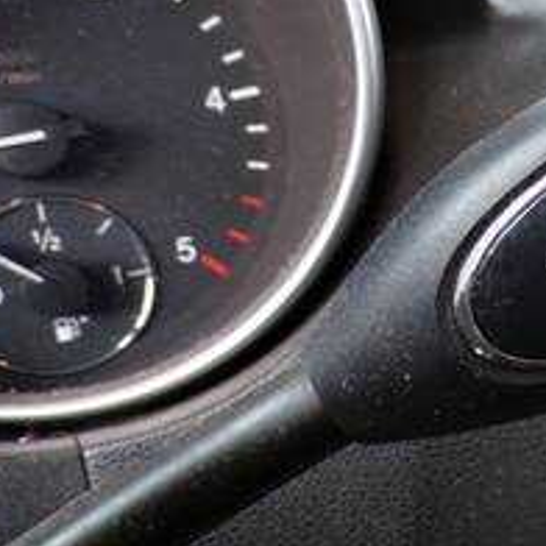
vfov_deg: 32.8
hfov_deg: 28.9
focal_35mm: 52
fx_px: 928
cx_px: 635
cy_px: 251
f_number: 3
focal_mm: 4.3
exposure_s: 1/34
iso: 200
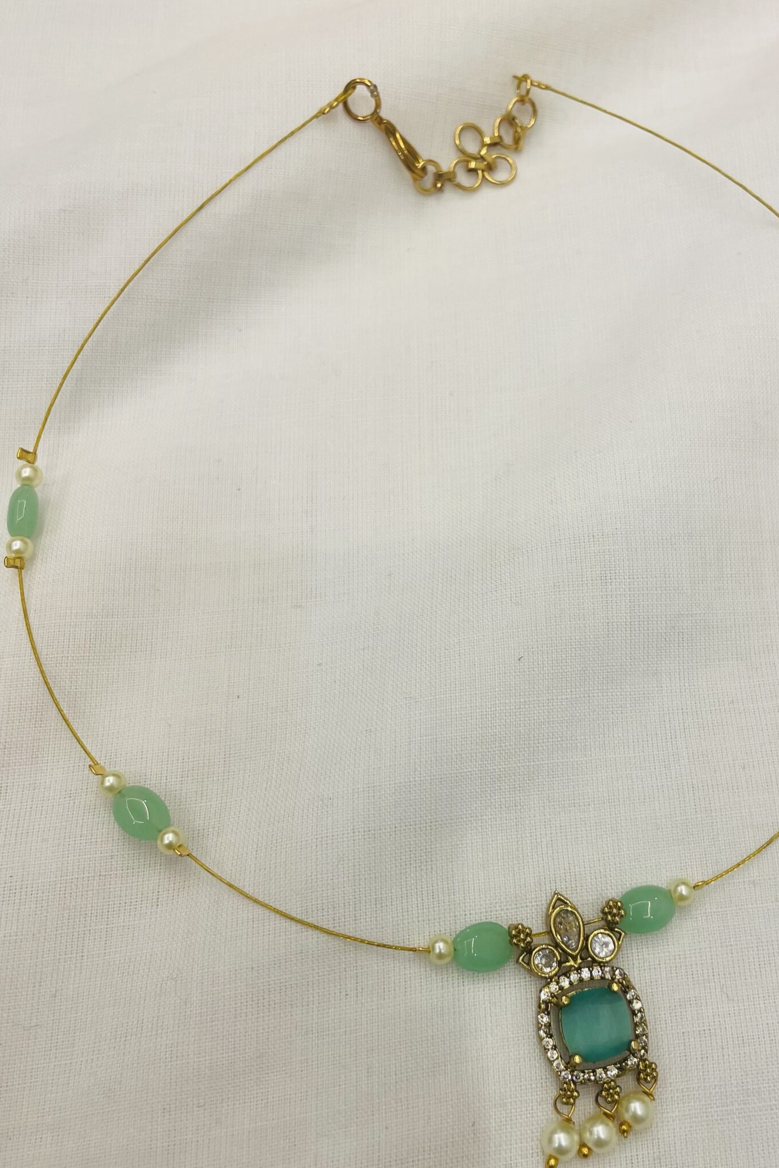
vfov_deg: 55.7
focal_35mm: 34
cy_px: 627
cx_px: 505
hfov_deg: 38.5
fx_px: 1104
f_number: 1.6
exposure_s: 1/100
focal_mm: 4.2
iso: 64
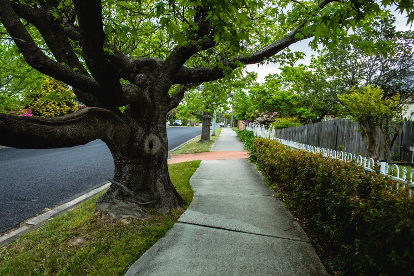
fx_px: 322
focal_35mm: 28
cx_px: 207
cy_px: 138
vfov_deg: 46.5
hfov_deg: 65.4
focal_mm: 18.3
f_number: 2.8
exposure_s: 1/200
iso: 100
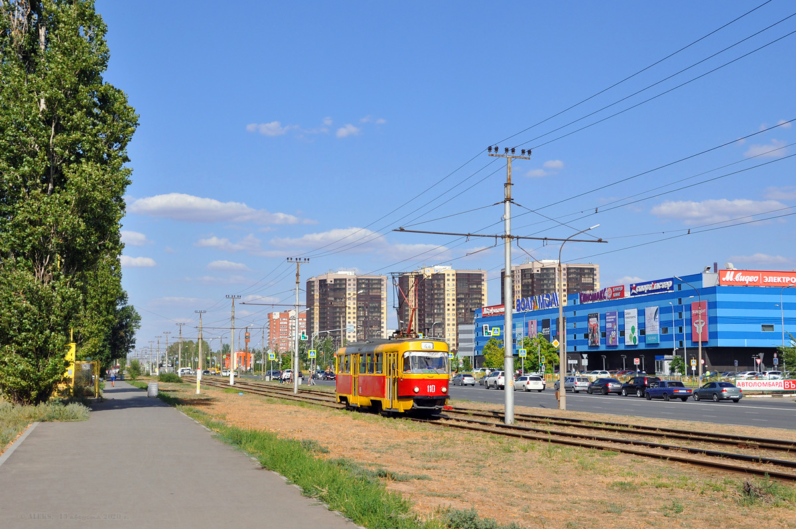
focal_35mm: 39
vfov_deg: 34.2
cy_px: 264
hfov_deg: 49.6
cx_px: 398
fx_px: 862
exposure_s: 1/640
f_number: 9
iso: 200
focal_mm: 26
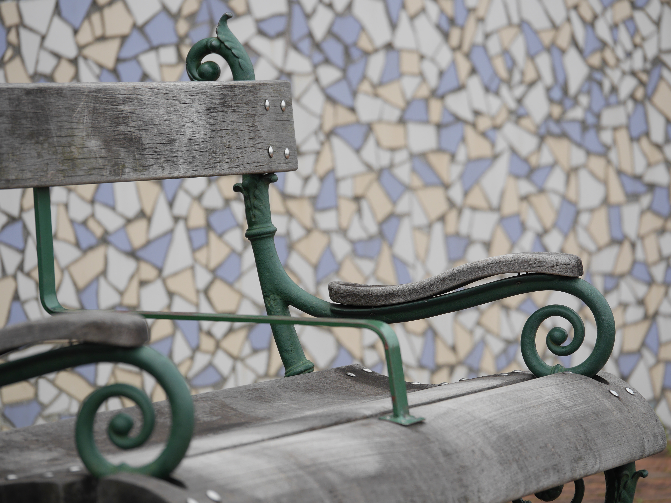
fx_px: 3877
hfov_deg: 9.9
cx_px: 336
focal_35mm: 200
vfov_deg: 7.4
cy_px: 252
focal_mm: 100
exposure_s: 1/1600
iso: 200
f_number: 4
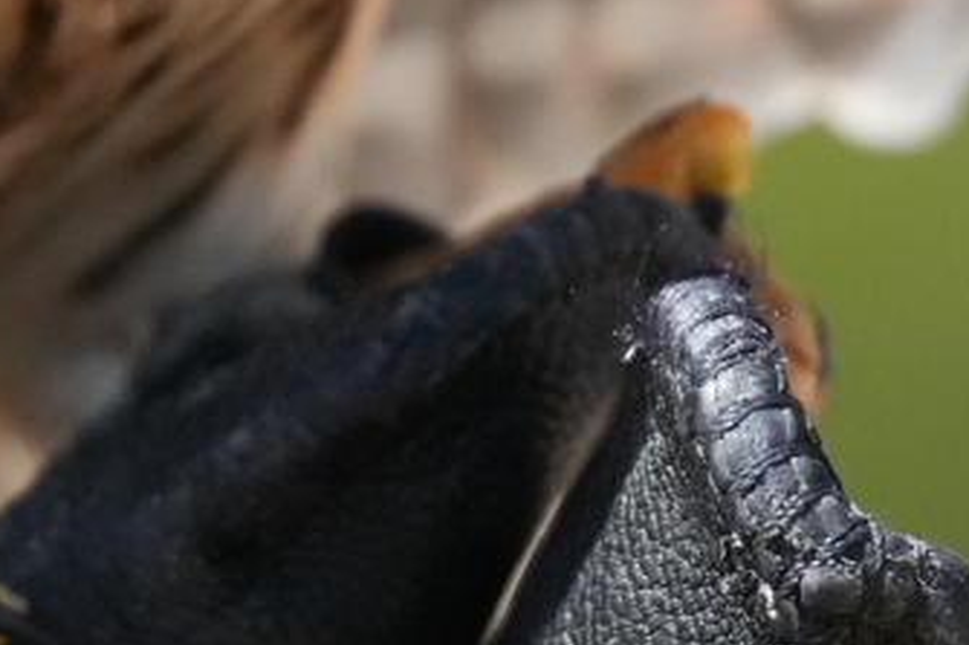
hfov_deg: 0.5
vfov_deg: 0.4
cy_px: -69
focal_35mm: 3873
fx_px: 104192
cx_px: -474
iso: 3200
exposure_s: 1/4000
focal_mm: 600
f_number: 5.6
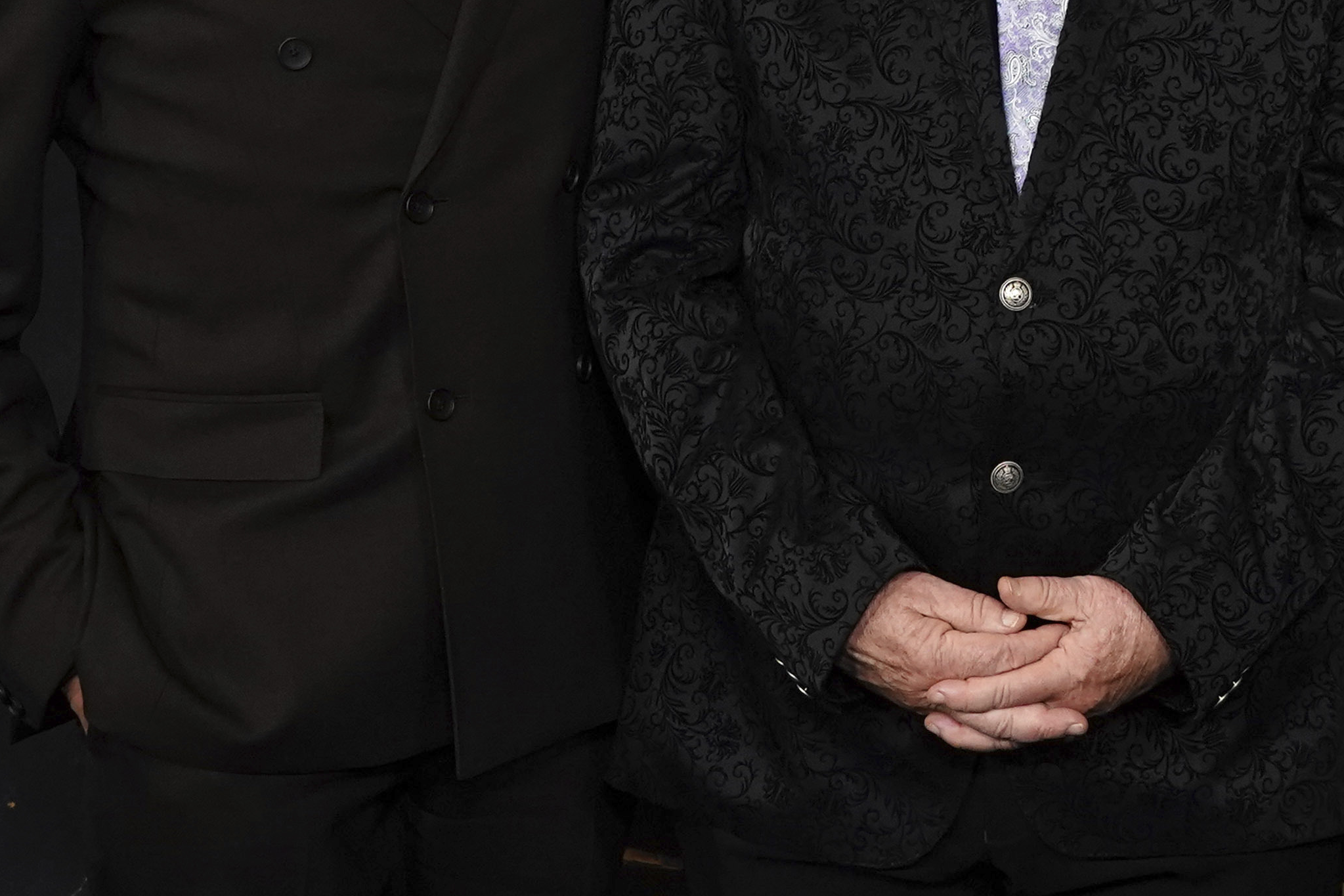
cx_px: 1509
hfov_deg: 16.4
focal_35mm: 121
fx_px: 4517
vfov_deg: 11.3
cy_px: 216
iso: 4000
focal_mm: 42
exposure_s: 1/320
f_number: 6.3
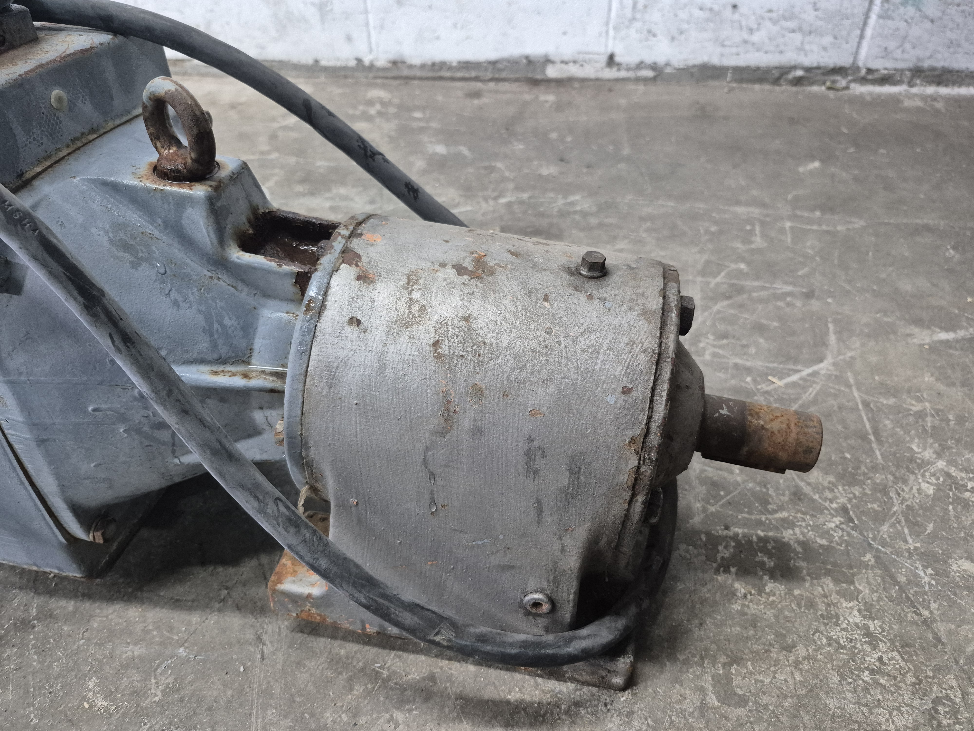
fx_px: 647
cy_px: 366
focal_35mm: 23
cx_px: 487
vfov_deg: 58.9
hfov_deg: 73.9
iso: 1000
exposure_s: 1/120
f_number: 1.8
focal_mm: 5.4
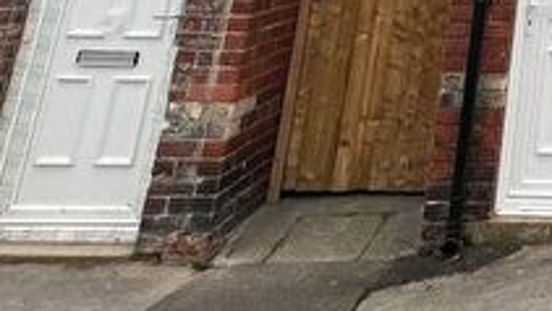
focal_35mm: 47
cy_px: -289
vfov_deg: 18.3
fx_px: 688
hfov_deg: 31.4
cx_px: 751
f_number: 1.8
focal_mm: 1.57
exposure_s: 1/99
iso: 40
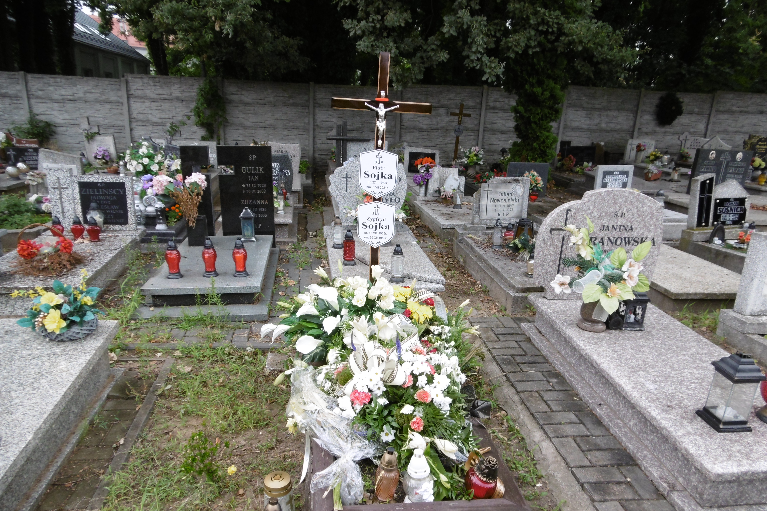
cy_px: 281
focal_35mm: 25
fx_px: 533
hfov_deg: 71.5
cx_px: 384
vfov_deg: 51.2
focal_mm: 4.3
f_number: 3.1
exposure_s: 1/100
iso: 100
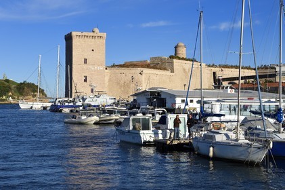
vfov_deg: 21.9
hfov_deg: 32.4
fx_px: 490
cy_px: 95
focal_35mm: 62
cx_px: 142
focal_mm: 62
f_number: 14
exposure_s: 1/320
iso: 200
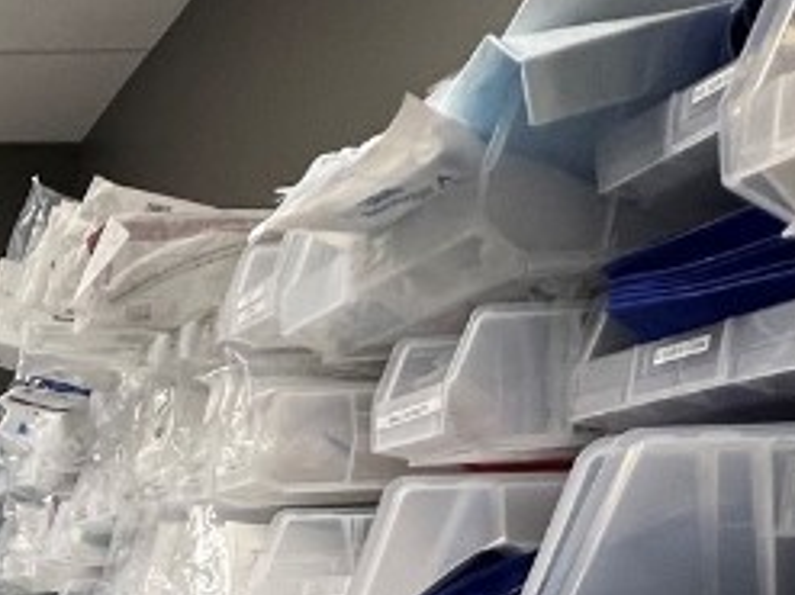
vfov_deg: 22.6
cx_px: -367
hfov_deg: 26.7
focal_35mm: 54
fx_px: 1240
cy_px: 865
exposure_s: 1/60
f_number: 1.8
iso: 125
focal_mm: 1.57
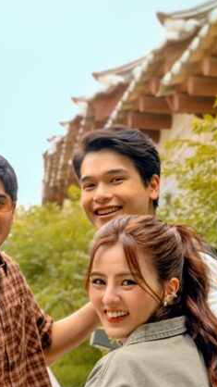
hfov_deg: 8.9
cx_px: 5
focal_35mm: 136
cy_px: 323
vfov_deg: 15.7
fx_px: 1392
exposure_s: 1/125
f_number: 11
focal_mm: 64
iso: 800
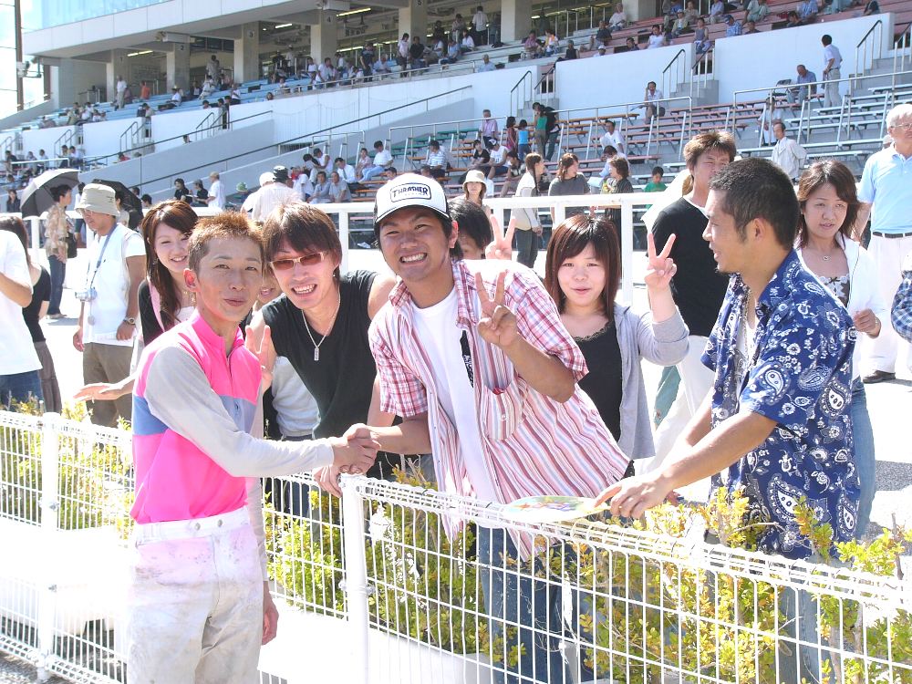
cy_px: 342
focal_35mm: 67
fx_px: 1765
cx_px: 456
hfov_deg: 29.0
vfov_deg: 21.9
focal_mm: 11.1
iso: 50
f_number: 4
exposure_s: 1/200
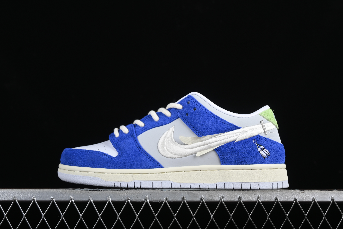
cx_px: 172
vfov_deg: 18.2
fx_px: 715
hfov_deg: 27.0
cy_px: 114
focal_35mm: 75
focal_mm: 50
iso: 160
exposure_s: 1/200
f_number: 7.1
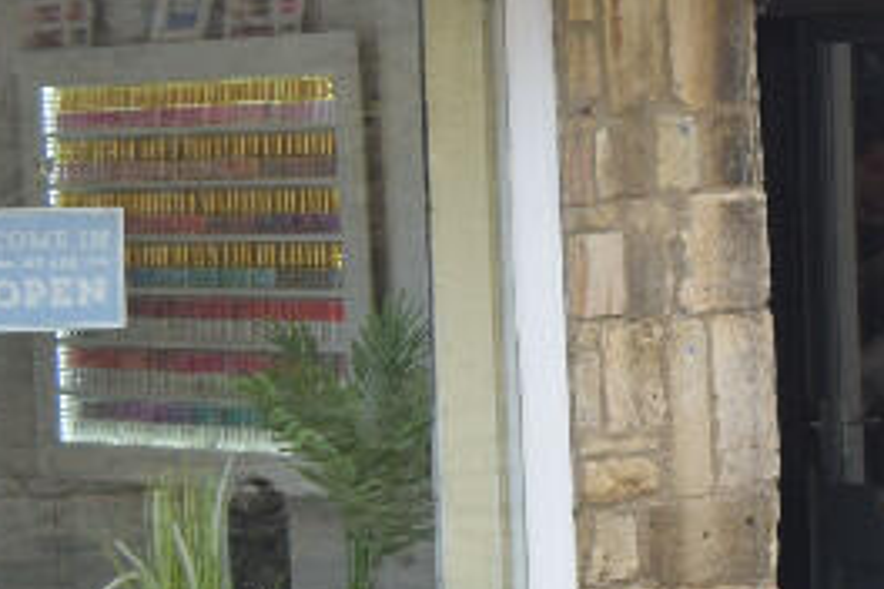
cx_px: 1587
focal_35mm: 198
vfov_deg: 6.9
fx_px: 4862
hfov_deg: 9.9
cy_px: 38
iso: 400
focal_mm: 34
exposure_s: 1/200
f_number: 7.1
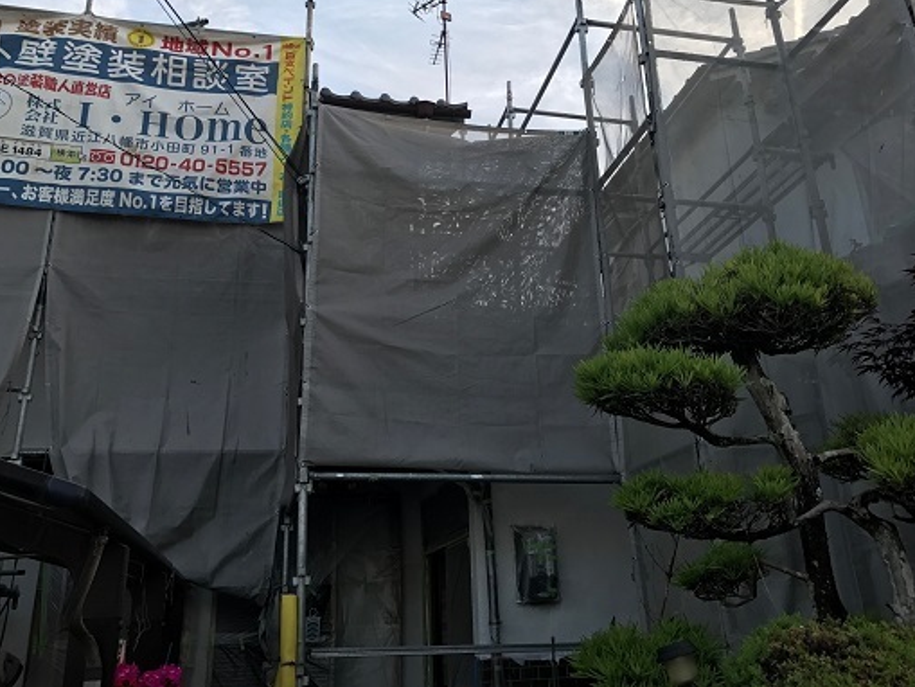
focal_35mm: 33
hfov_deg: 55.3
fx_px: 872
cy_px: 284
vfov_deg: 42.8
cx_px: 471
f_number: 1.8
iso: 20
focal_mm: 3.99
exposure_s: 1/431
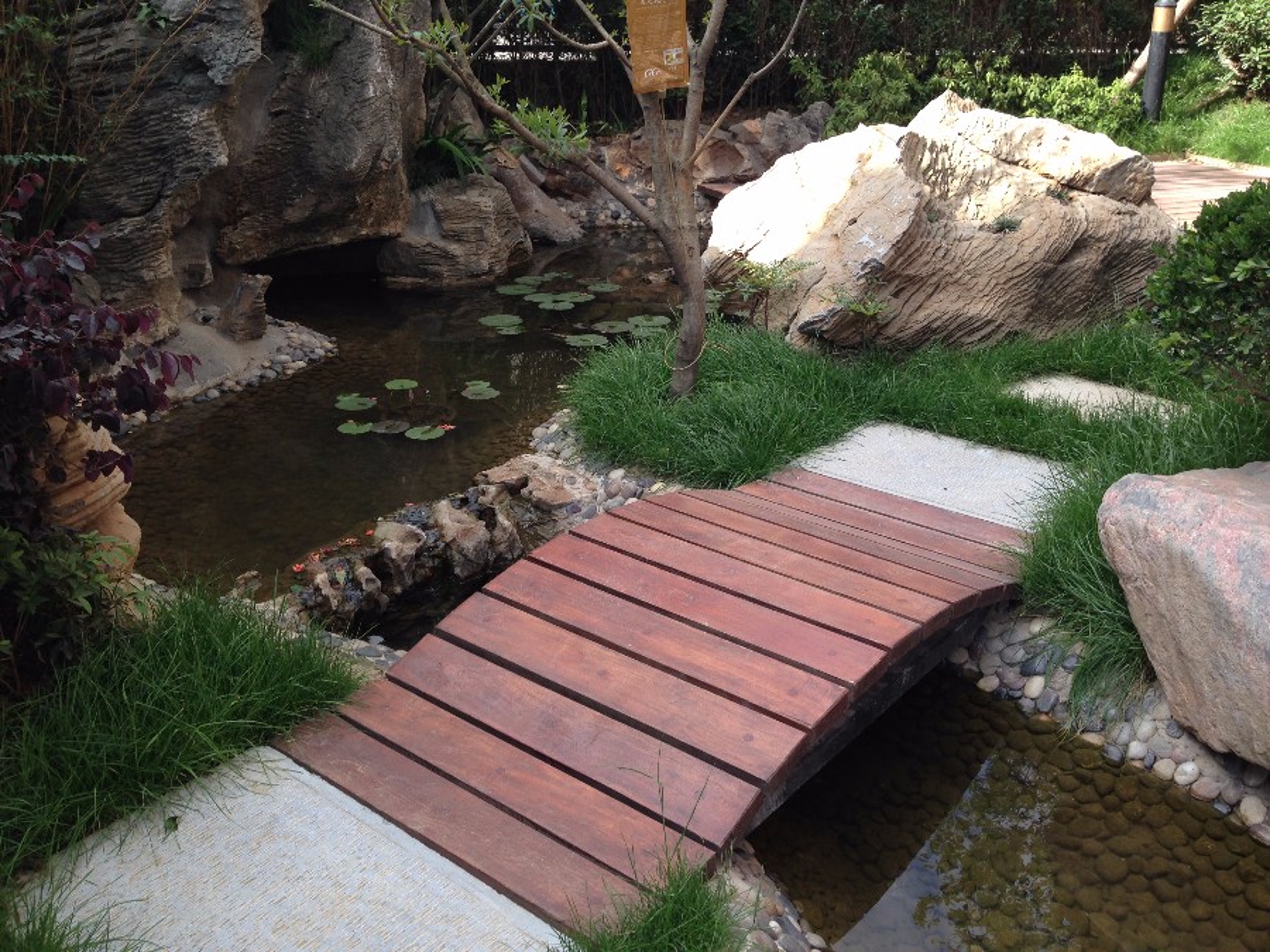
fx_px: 1211
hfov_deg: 55.4
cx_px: 635
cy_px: 476
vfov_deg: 42.9
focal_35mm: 33
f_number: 2.4
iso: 50
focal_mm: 4.12
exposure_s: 1/328
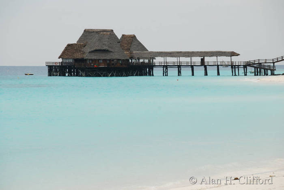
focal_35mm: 225
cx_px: 142
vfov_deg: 6.1
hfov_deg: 9.1
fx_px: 1776
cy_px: 95
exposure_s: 1/200
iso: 100
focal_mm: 150
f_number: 9
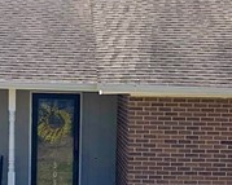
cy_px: 198
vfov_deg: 10.5
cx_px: 122
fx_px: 995
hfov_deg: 13.3
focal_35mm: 145
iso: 25
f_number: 1.8
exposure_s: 1/1880
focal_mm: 4.25
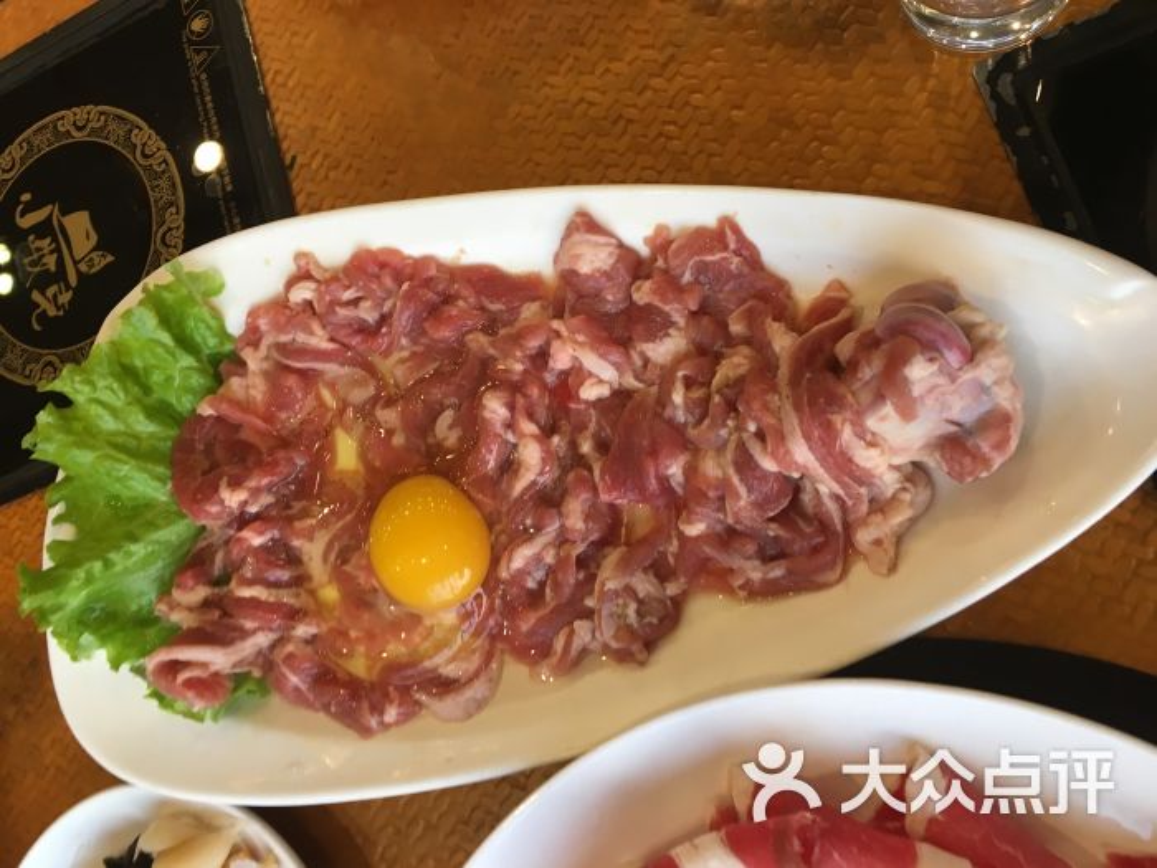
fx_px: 969
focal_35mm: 29
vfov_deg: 48.2
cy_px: 434
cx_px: 578
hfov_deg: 61.7
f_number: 2.2
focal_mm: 4.15
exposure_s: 1/33
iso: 64
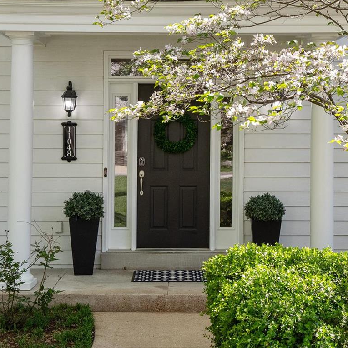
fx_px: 728
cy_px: 173
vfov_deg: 26.9
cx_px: 177
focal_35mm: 64
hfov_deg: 26.9
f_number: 8
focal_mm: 18
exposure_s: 1/160
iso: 400
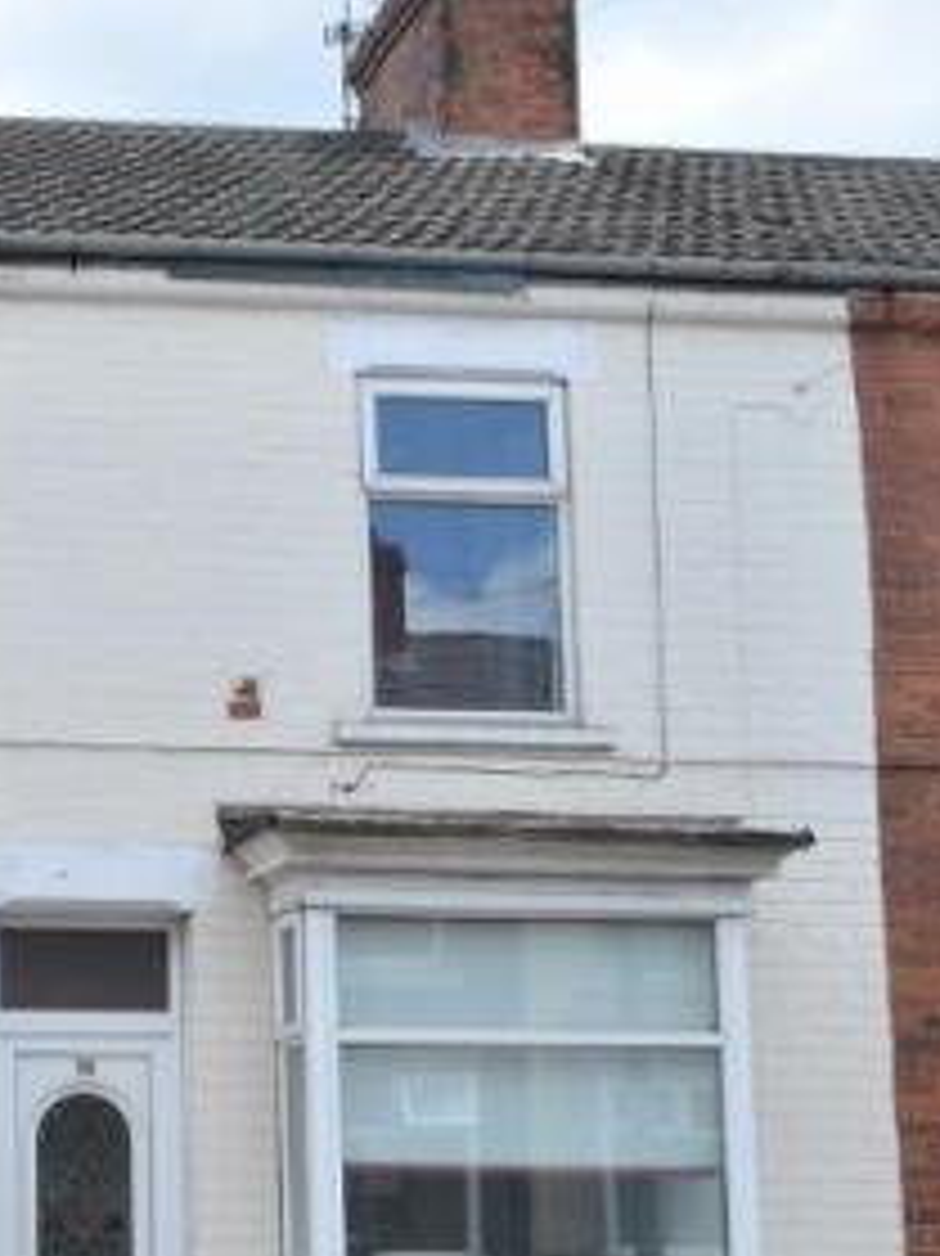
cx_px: -292
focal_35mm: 61
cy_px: 867
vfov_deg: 31.4
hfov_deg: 21.6
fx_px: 2210
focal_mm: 18
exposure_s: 1/250
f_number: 8
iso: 140
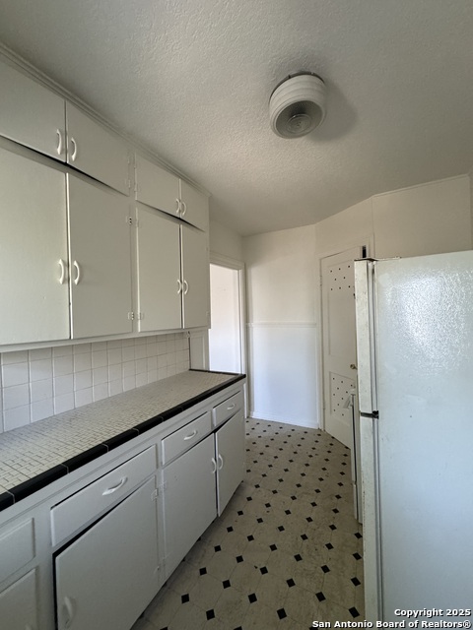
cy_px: 315
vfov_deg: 102.1
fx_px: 255
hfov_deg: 85.7
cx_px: 236
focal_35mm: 14
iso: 400
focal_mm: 2.22
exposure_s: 1/60
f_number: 2.2
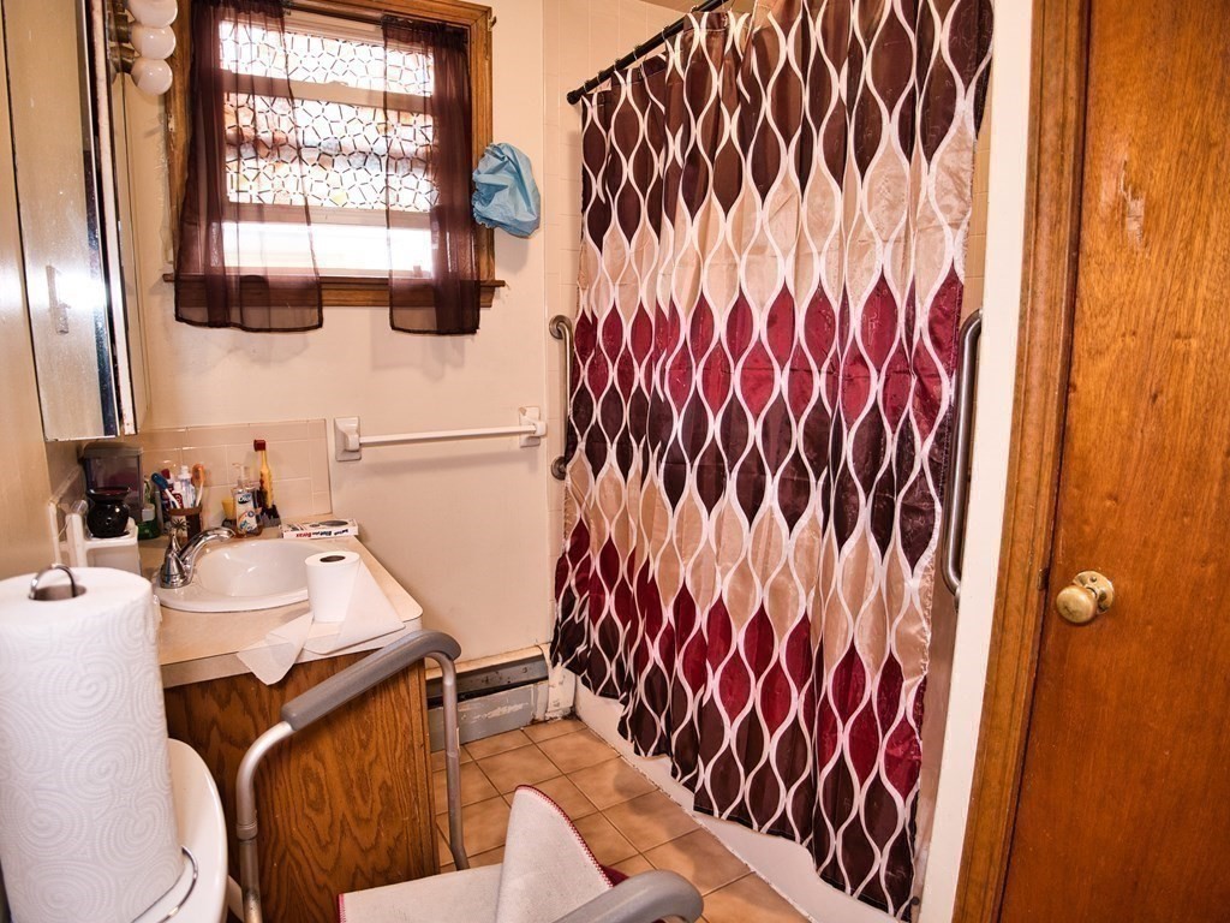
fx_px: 711
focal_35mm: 20
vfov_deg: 66.0
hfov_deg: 81.7
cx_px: 615
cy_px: 462
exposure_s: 1/125
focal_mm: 10
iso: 200
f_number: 1.7
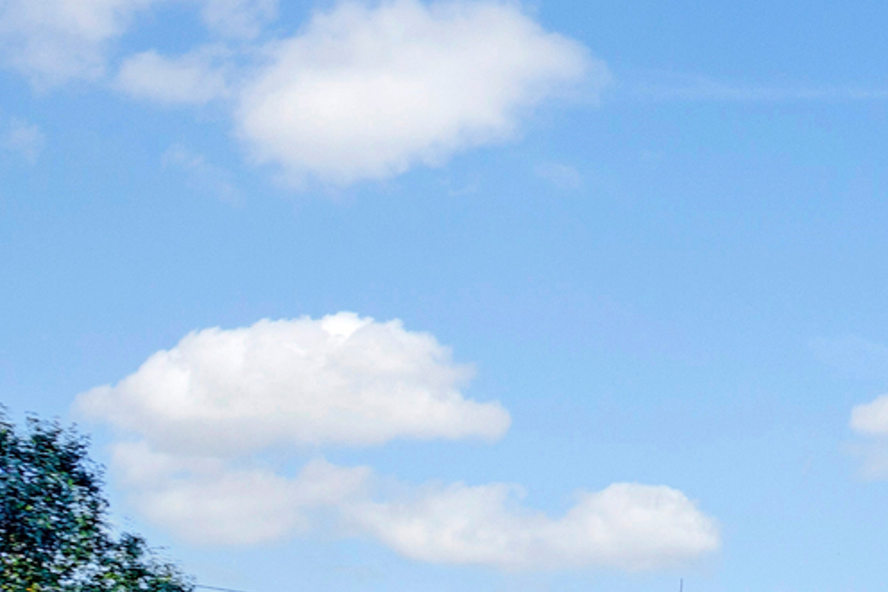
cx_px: 1321
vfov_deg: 24.0
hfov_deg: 27.8
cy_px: 778
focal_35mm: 49
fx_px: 1209
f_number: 3.5
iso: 200
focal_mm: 10
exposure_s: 1/2000
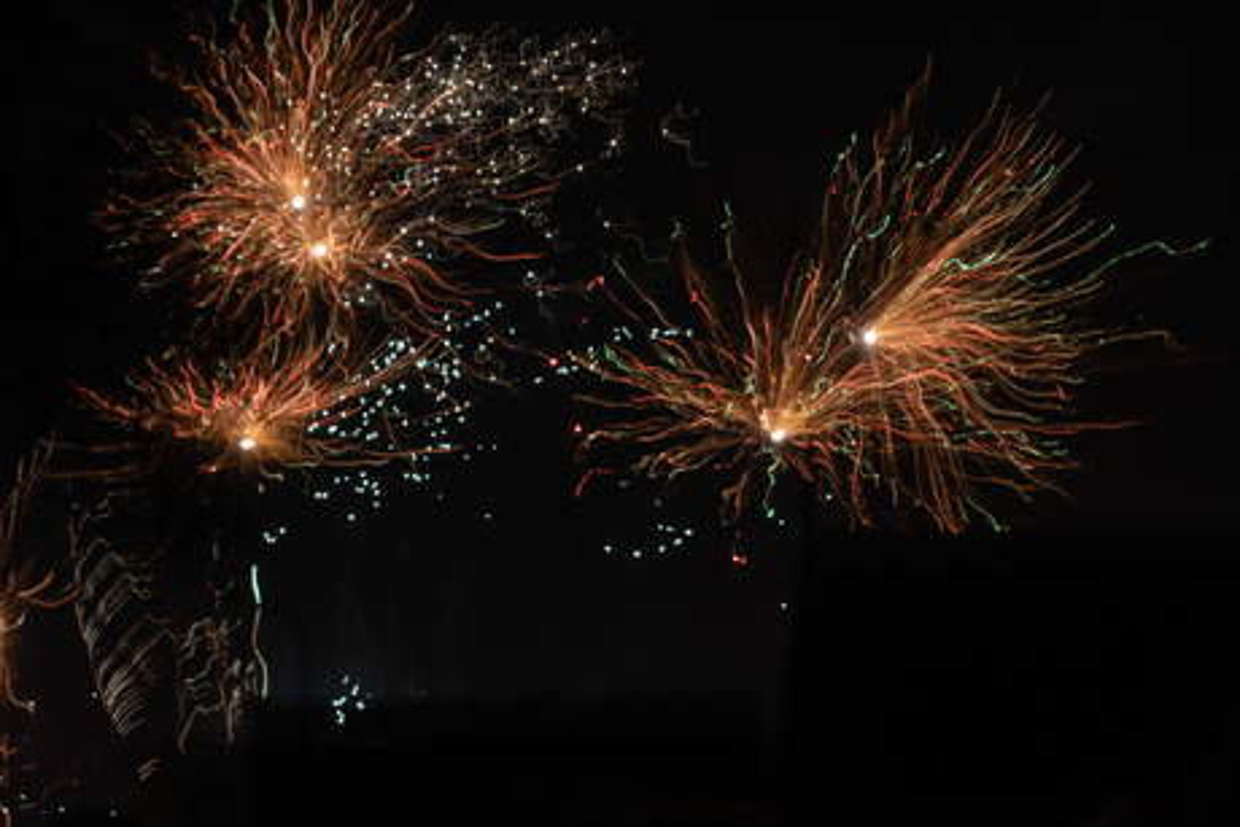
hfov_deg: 17.1
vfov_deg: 11.4
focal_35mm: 120
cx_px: 620
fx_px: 4134
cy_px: 414
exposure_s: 1
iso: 160
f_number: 7.1
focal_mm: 80
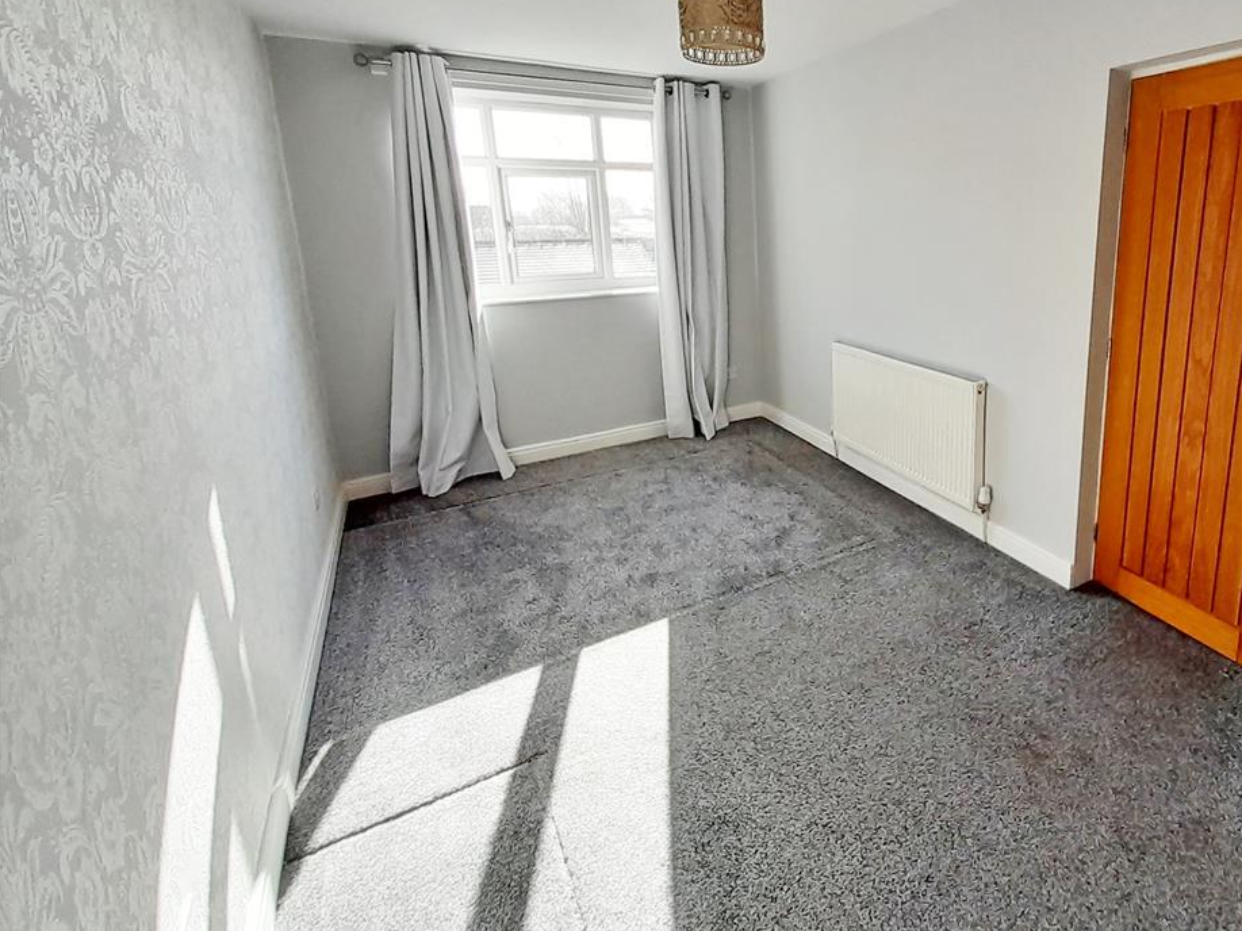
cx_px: 808
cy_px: 355
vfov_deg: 73.6
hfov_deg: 88.4
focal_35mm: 17
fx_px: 610
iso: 40
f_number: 2.2
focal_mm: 1.13
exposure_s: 1/100
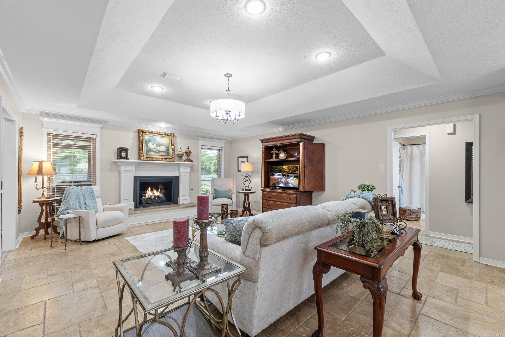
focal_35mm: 15
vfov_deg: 77.3
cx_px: 252
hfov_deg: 100.4
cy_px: 168
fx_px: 210
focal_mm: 10
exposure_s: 1/1.67
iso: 200
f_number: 9
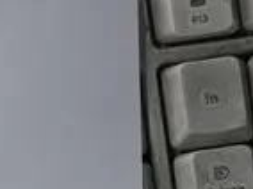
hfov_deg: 10.7
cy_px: 420
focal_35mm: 167
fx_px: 1219
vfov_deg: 8.3
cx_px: -267
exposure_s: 1/125
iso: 400
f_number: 3.5
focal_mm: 16
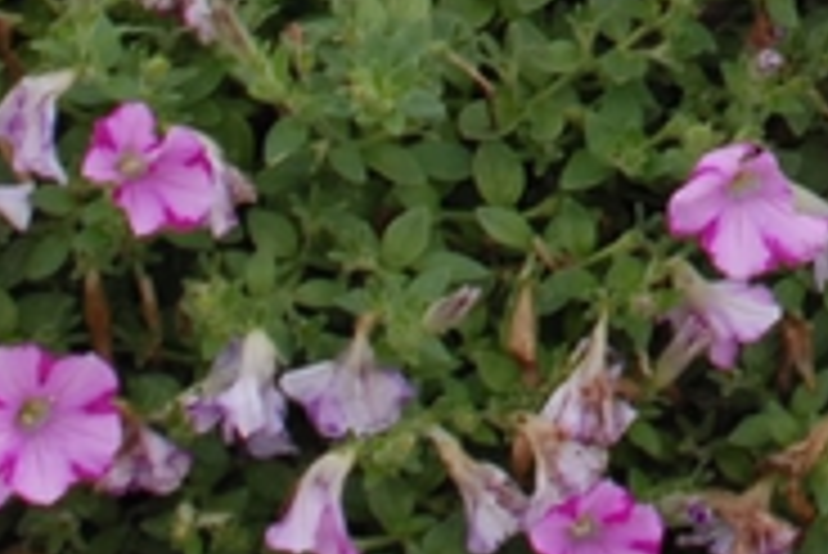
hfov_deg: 8.5
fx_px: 5386
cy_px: -980
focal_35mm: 234
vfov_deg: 5.6
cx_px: 1444
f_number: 5
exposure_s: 1/90
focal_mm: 28
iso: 400
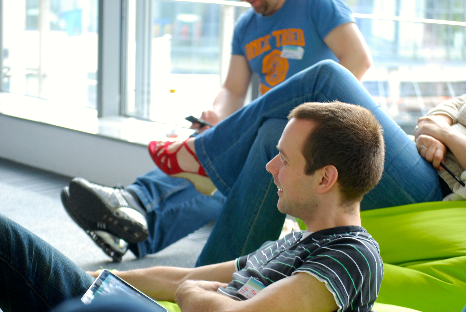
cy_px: 156
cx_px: 233
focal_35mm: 82
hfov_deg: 24.6
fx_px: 1069
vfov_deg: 16.6
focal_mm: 55
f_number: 4
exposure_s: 1/30
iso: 220
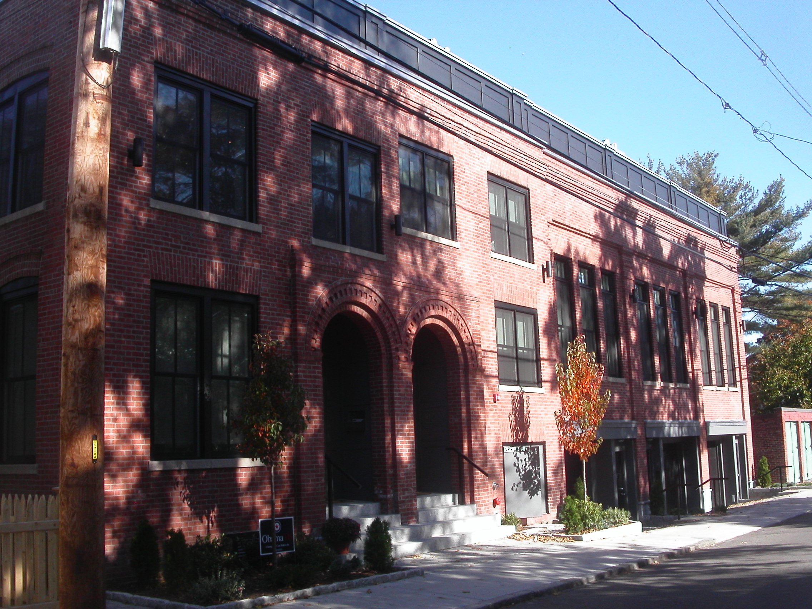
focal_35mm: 38
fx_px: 891
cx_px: 406
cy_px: 304
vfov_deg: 37.7
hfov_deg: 49.0
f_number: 8
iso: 100
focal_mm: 7.8
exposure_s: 1/125
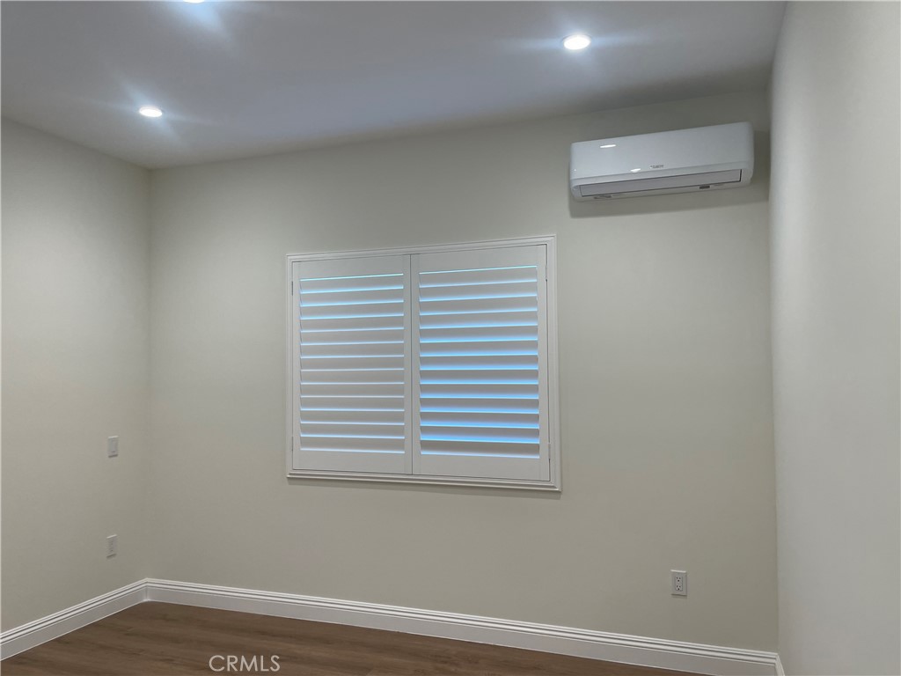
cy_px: 338
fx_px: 651
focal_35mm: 25
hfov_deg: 69.4
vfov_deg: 54.9
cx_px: 450
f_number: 1.6
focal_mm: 5.1
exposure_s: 1/120
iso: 100
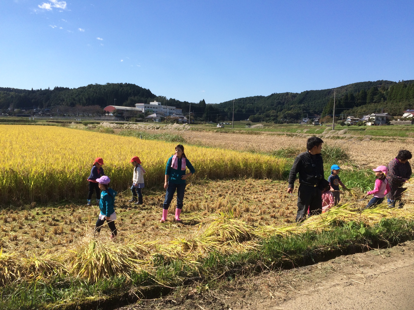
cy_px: 155
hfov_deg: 61.7
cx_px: 207
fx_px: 347
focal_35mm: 29
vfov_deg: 48.2
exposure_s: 1/1953
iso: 32
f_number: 2.2
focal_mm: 4.15
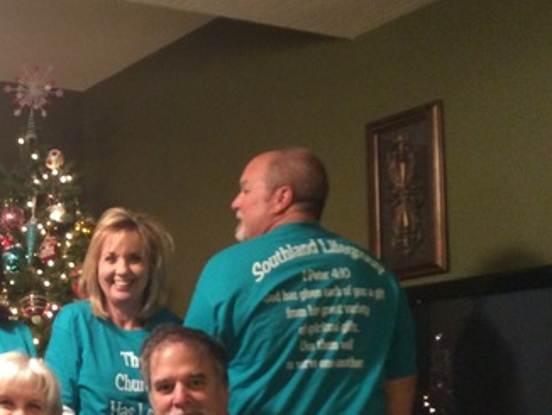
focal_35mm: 64
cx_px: -56
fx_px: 1021
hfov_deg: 27.6
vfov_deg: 22.3
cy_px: 385
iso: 250
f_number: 2.2
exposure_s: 1/15
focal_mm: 4.15
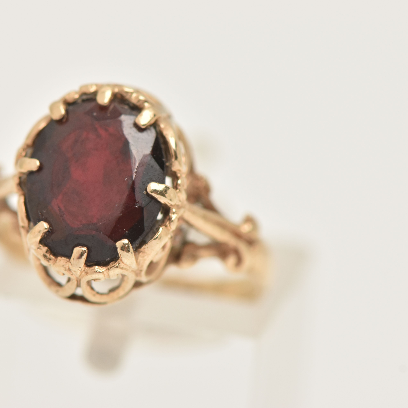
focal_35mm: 202
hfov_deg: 8.7
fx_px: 2689
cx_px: 109
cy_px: 204
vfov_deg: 8.7
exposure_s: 1/100
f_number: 9
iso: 400
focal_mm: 105
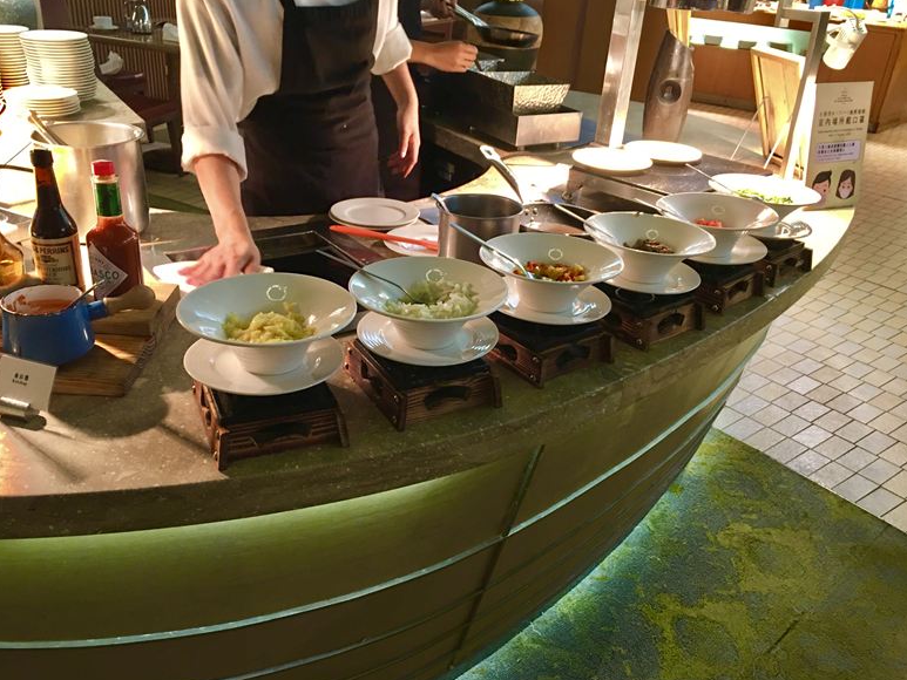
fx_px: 786
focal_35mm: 30
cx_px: 444
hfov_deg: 60.0
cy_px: 345
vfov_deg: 46.8
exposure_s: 1/10
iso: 80
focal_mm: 4.15
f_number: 2.2
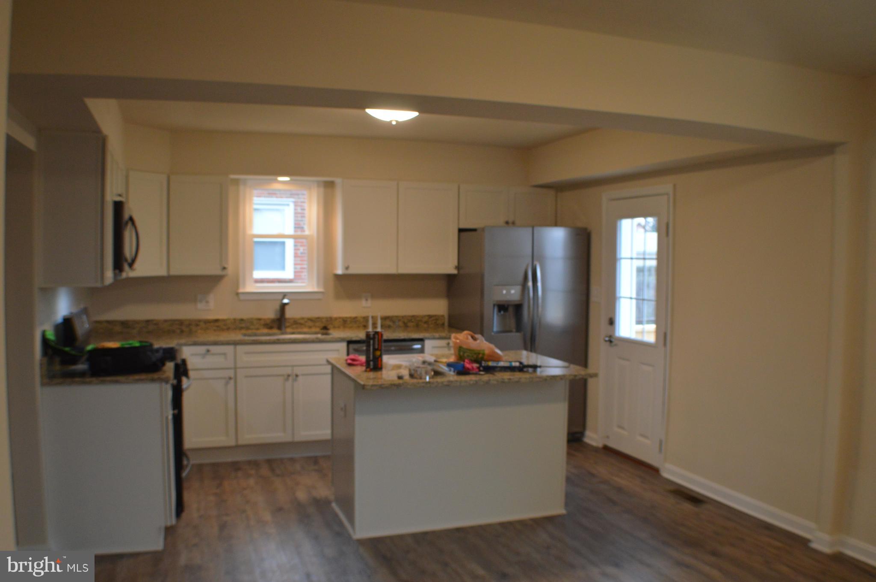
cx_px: 438
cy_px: 291
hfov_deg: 49.6
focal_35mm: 39
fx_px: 948
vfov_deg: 34.1
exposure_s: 1/60
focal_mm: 26
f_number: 4.2
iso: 720
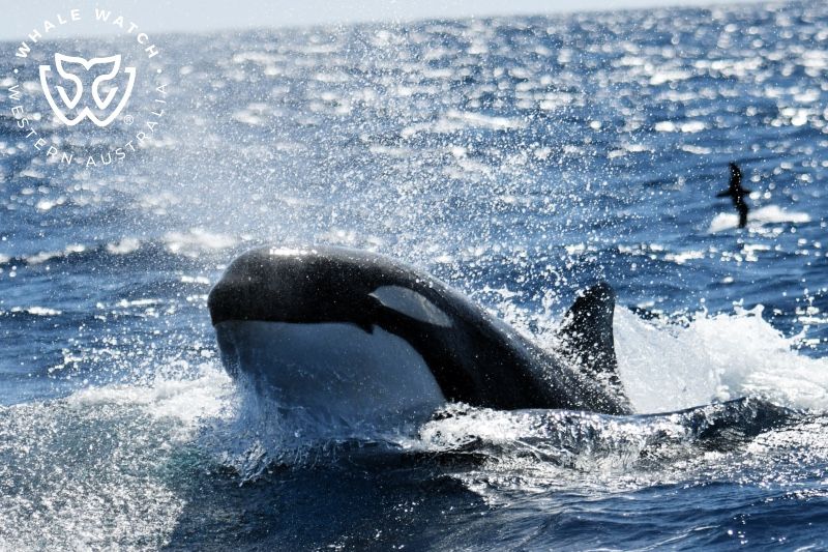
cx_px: 414
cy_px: 276
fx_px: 4599
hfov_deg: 10.3
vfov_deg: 6.9
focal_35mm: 200
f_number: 5.6
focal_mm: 200
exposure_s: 1/8000
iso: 560
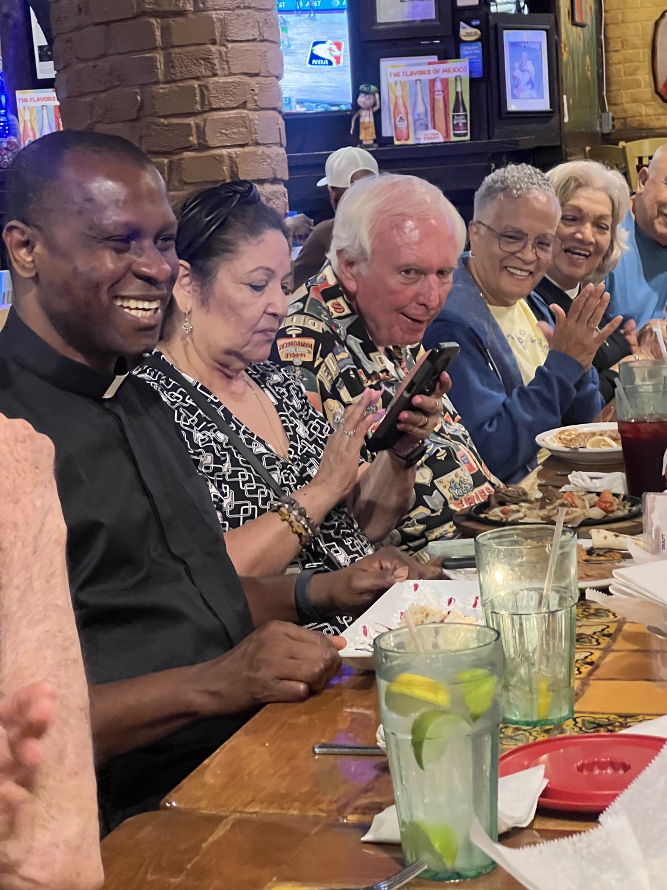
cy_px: 445
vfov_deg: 25.3
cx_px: 334
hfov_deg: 19.1
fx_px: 1978
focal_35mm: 77
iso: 1600
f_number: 2.8
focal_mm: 9
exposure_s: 1/30
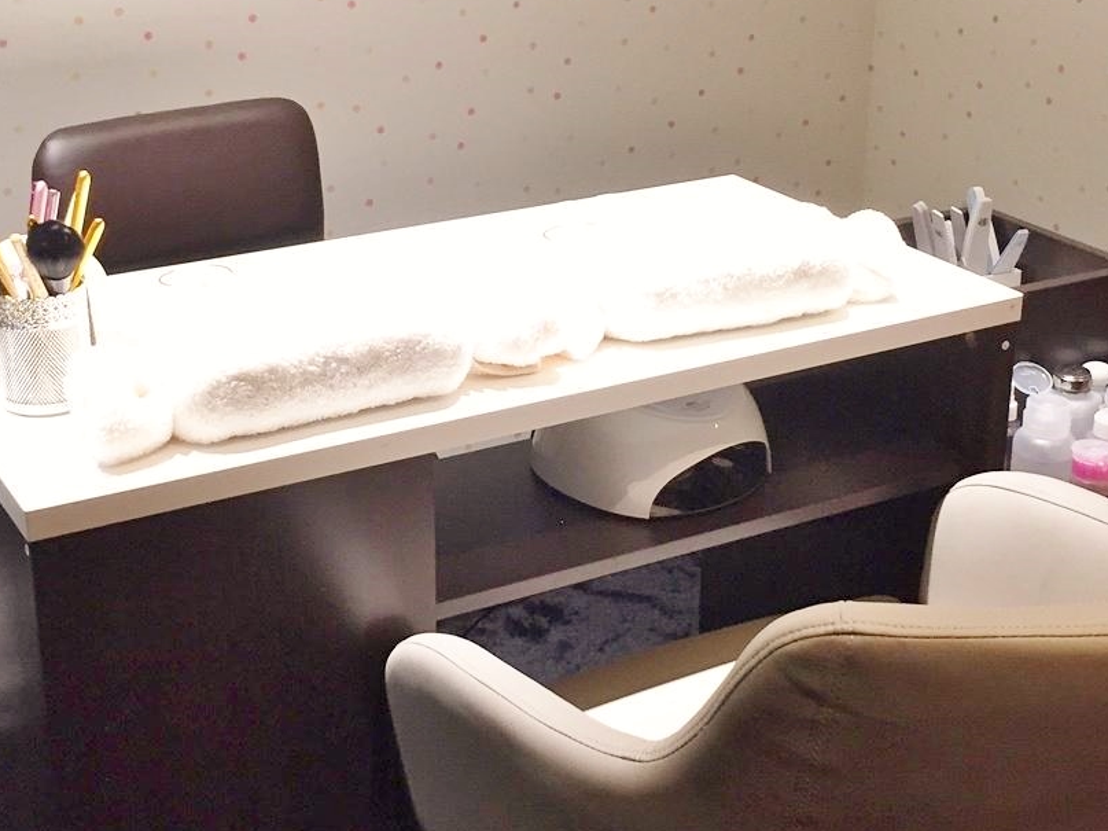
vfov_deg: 32.7
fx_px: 1408
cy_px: 302
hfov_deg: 42.9
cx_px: 529
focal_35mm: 44
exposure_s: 1/30
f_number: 2.2
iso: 50
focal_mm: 4.15
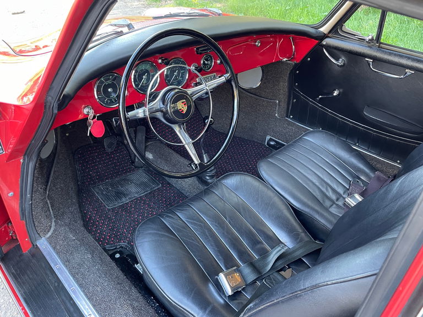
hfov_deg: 67.3
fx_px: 318
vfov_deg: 53.1
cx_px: 212
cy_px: 158
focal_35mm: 26
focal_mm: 4.2
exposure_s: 1/60
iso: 200
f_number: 1.6
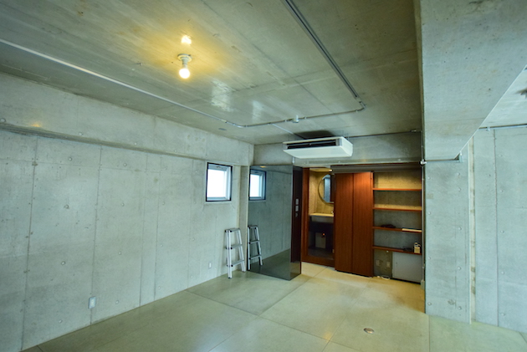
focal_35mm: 17
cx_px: 264
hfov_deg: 92.4
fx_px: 253
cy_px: 176
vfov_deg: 69.7
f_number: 3.5
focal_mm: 11.5
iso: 1800
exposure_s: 1/200
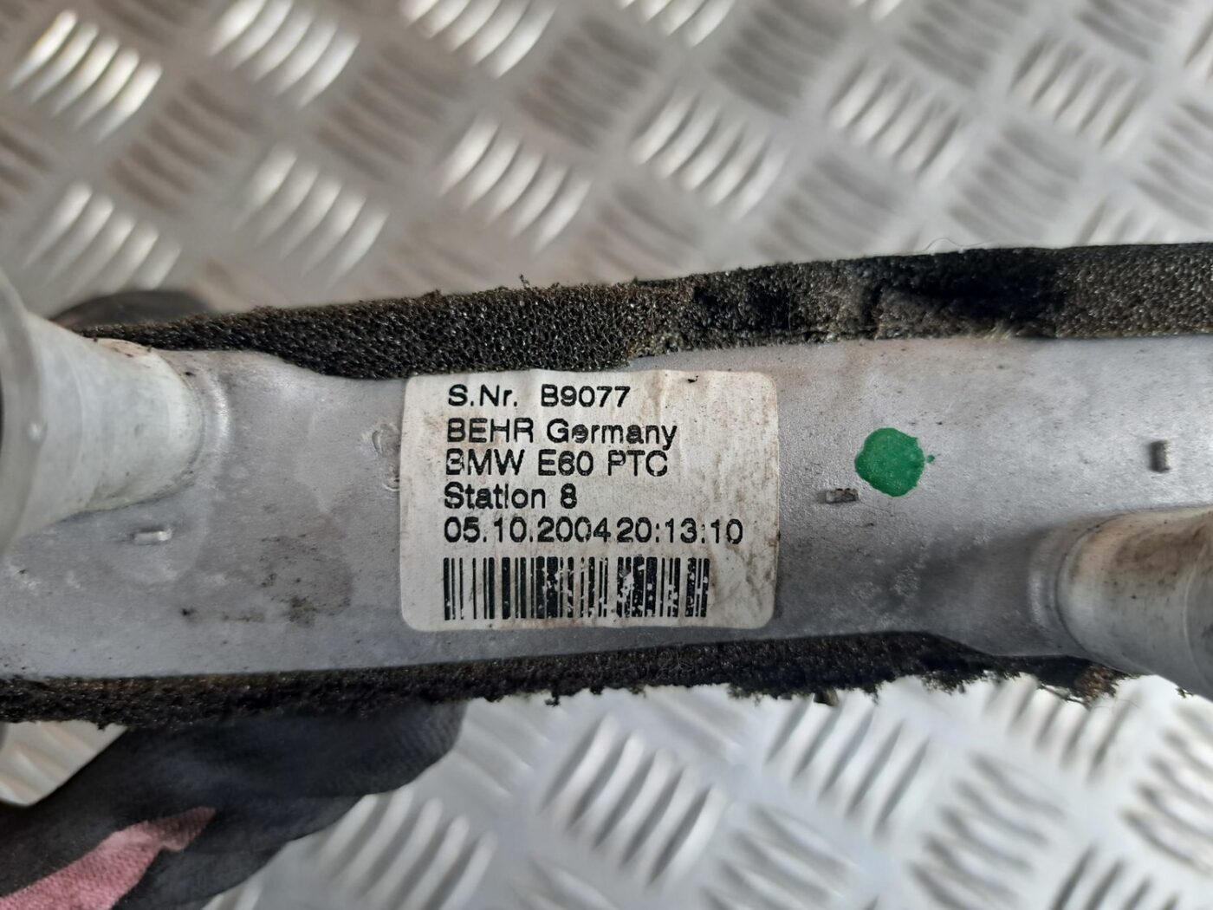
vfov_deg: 56.8
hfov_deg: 71.6
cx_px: 606
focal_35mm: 24
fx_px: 841
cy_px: 455
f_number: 1.8
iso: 125
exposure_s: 1/50
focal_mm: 5.23
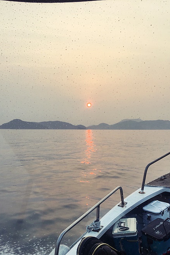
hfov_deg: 34.2
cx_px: 78
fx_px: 276
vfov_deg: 48.9
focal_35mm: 39
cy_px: 164
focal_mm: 4.15
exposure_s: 1/349
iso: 25
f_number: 2.2
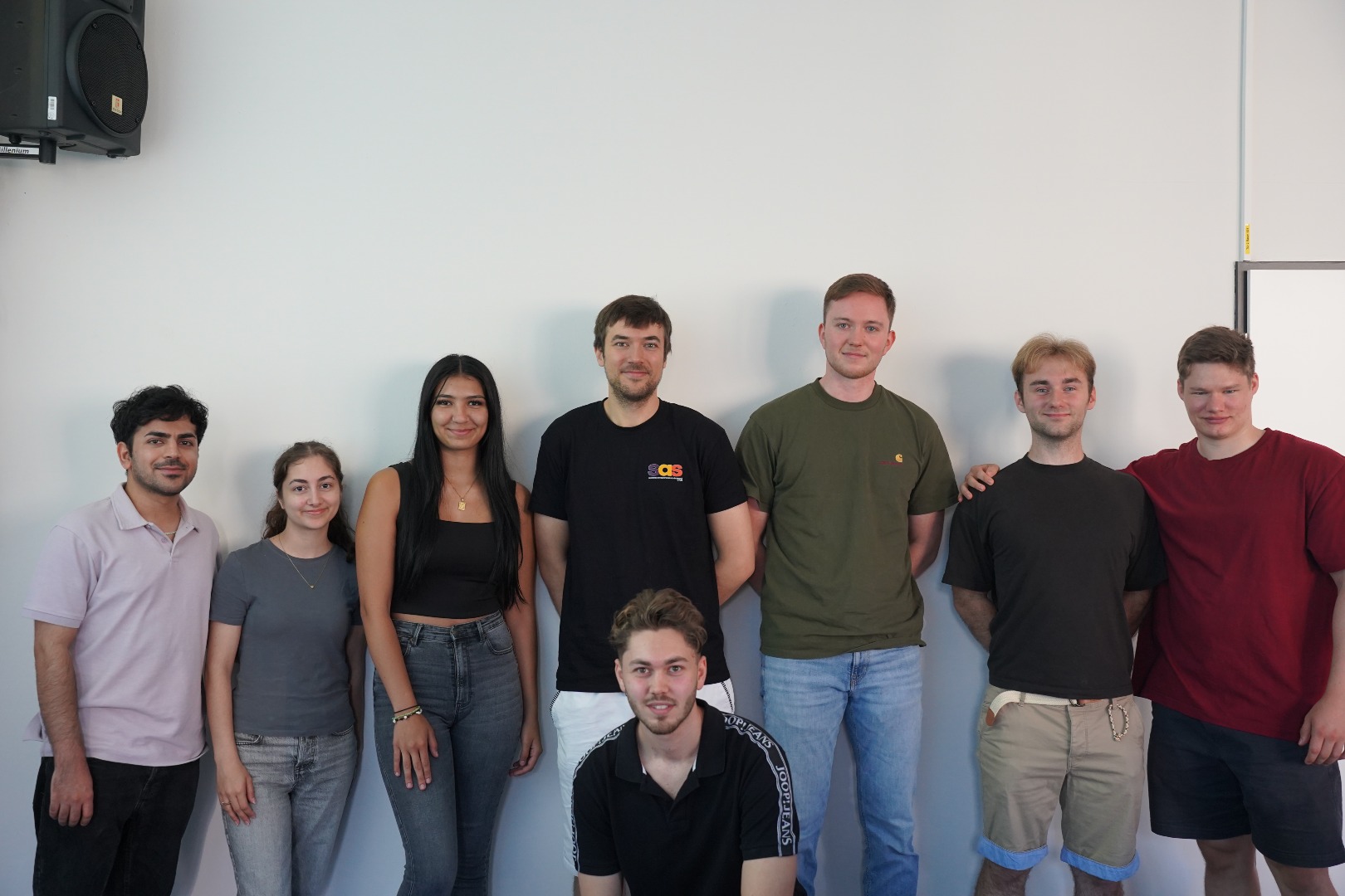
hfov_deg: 53.1
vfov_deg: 36.9
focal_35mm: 36
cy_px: 448
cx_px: 672
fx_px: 1345
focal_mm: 36
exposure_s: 1/160
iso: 1600
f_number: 4
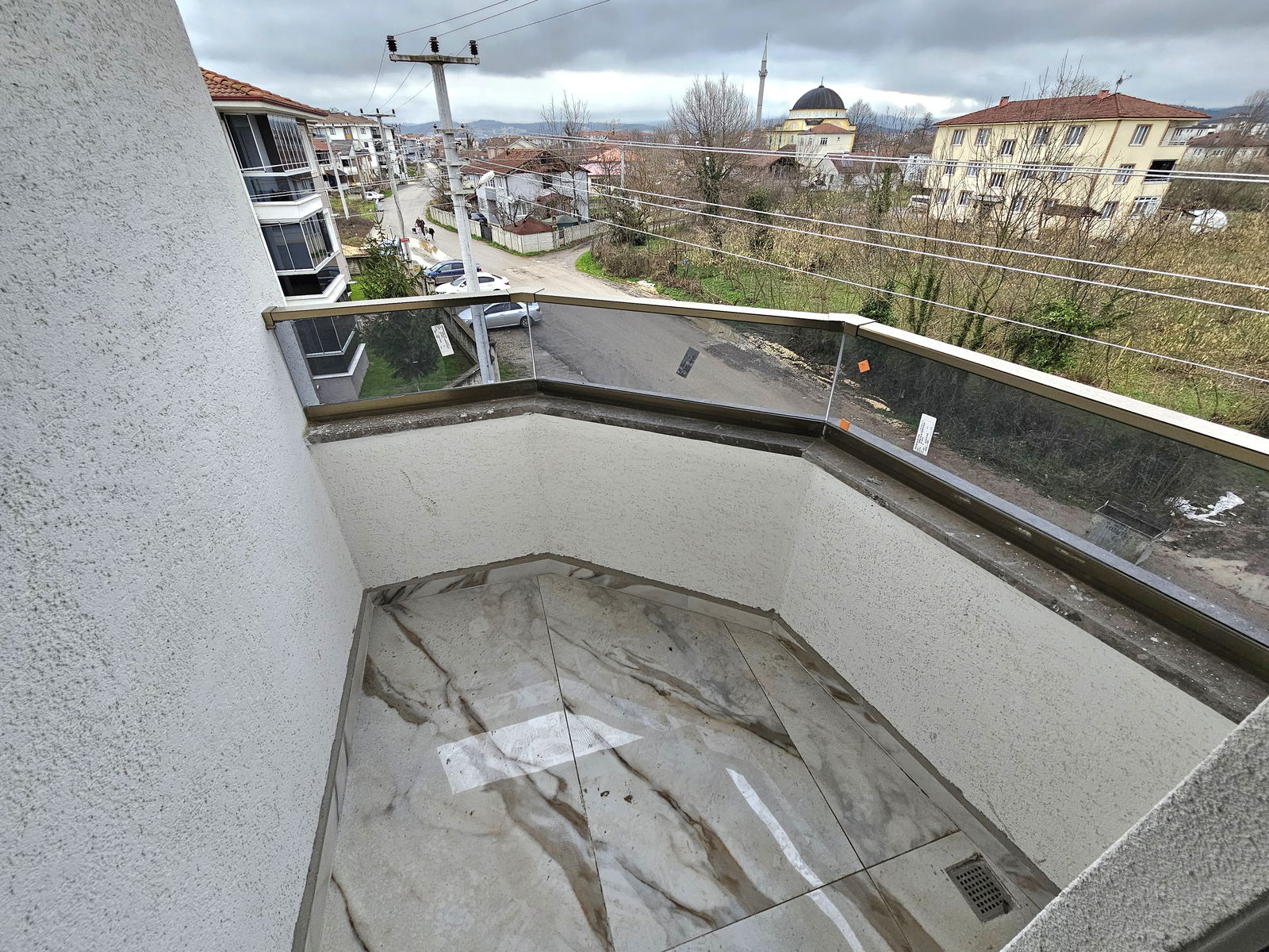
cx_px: 634
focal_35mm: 13
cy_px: 476
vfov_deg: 89.9
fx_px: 477
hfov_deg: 106.2
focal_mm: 2.2
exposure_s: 1/101
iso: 100
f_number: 2.2
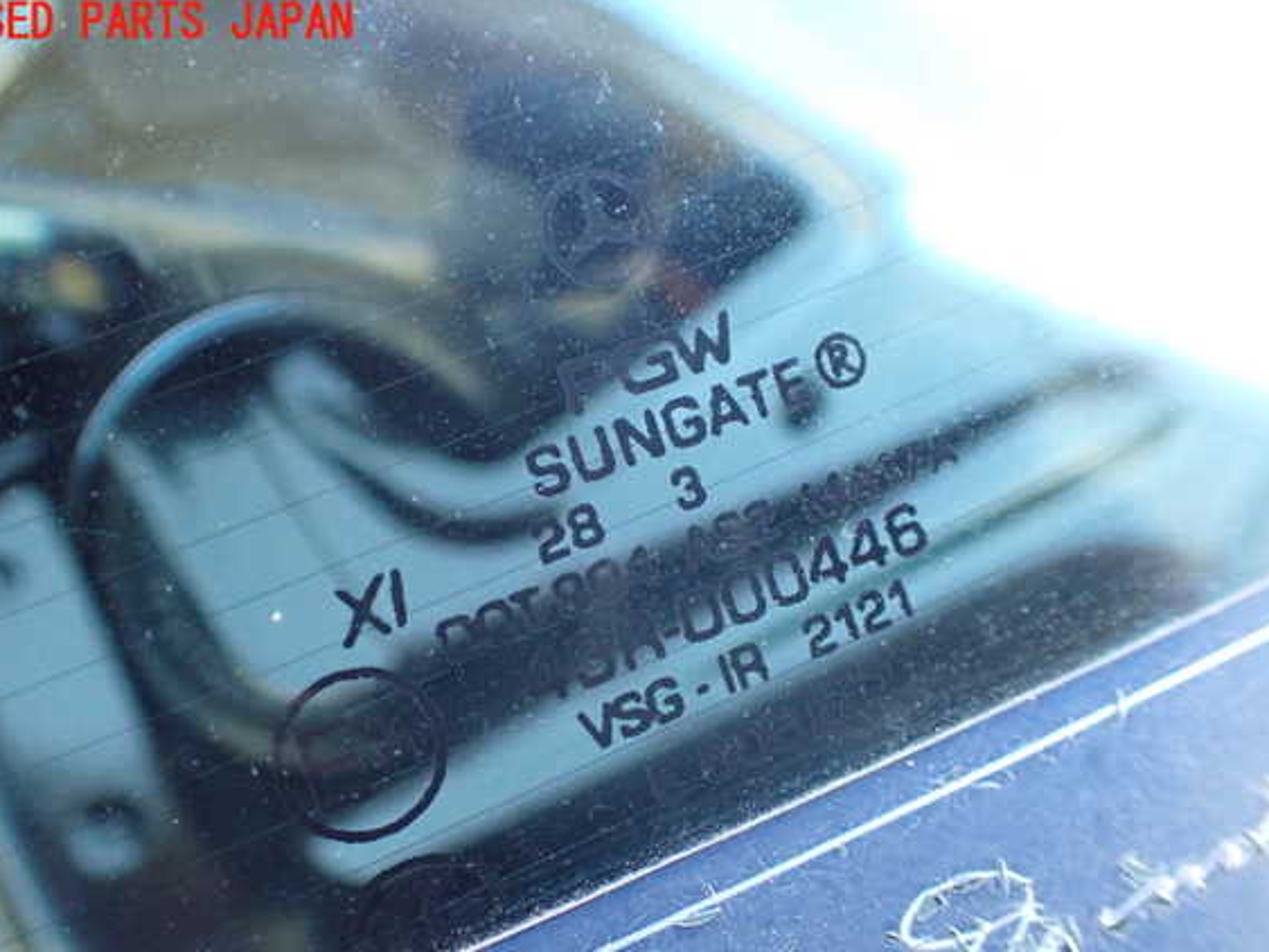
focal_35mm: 32
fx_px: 1173
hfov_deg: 56.8
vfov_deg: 44.1
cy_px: 503
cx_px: 620
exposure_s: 1/125
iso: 640
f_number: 2.3
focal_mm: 5.4
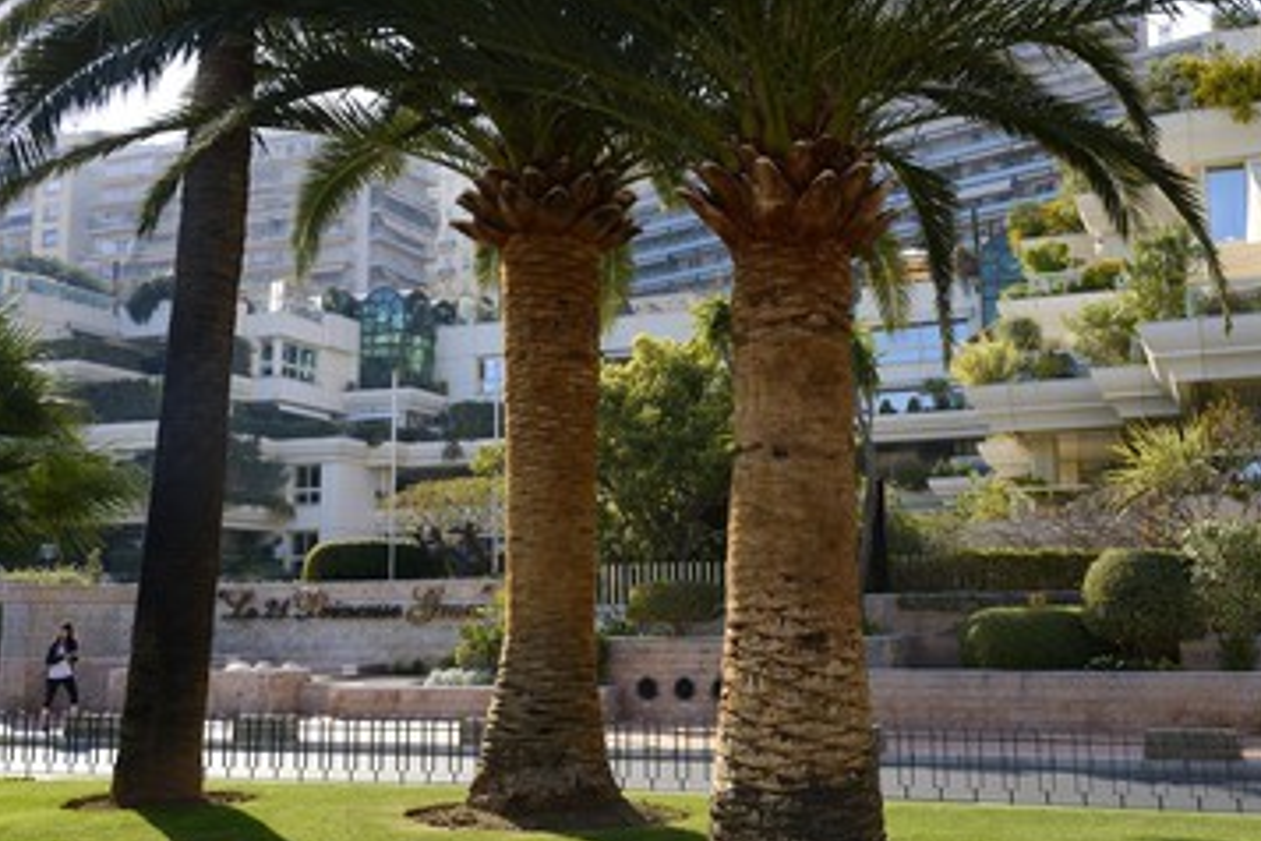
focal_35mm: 40
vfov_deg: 33.4
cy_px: 392
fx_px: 1401
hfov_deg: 48.4
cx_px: 682
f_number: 7.1
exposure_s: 1/250
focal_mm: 34
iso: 200
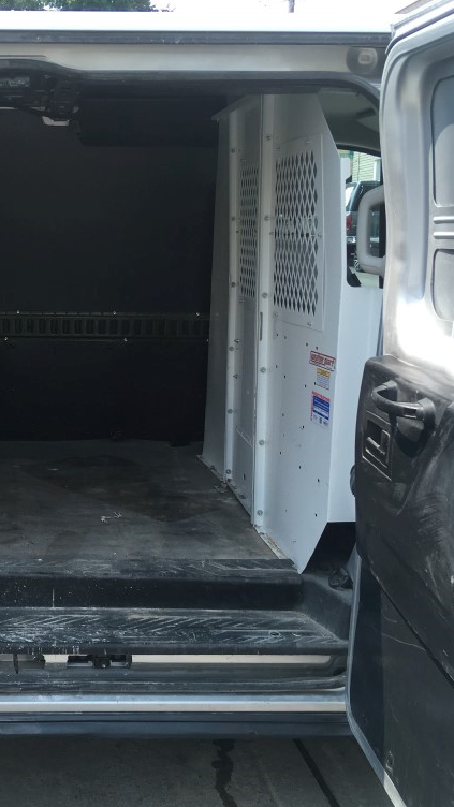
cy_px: 407
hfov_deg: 26.8
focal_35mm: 43
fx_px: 920
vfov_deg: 47.4
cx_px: 48
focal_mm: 4.15
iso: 25
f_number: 2.2
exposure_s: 1/345
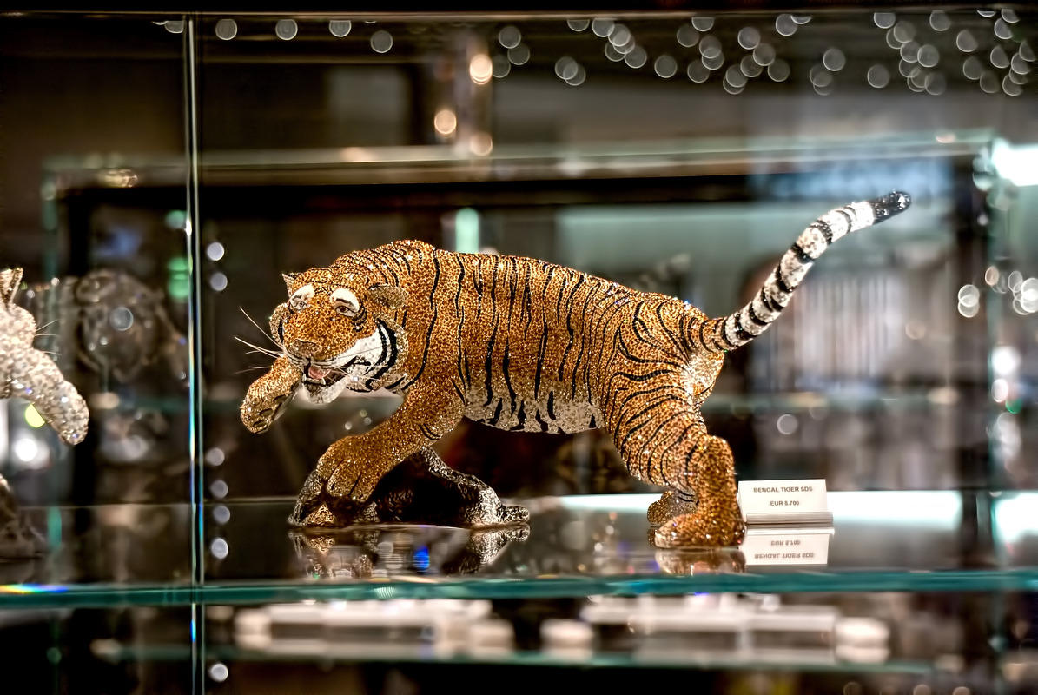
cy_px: 348
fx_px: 2815
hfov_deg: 20.9
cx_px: 519
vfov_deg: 14.1
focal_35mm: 98
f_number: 5
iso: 1600
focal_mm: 65
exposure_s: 1/30
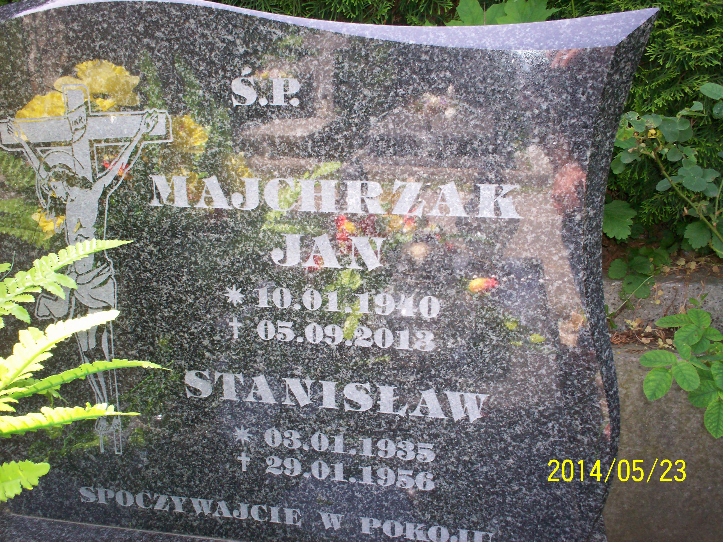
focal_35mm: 36
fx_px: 752
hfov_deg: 51.4
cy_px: 271
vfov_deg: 39.7
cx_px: 362
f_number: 4.5
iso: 140
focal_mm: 6
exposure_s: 1/60
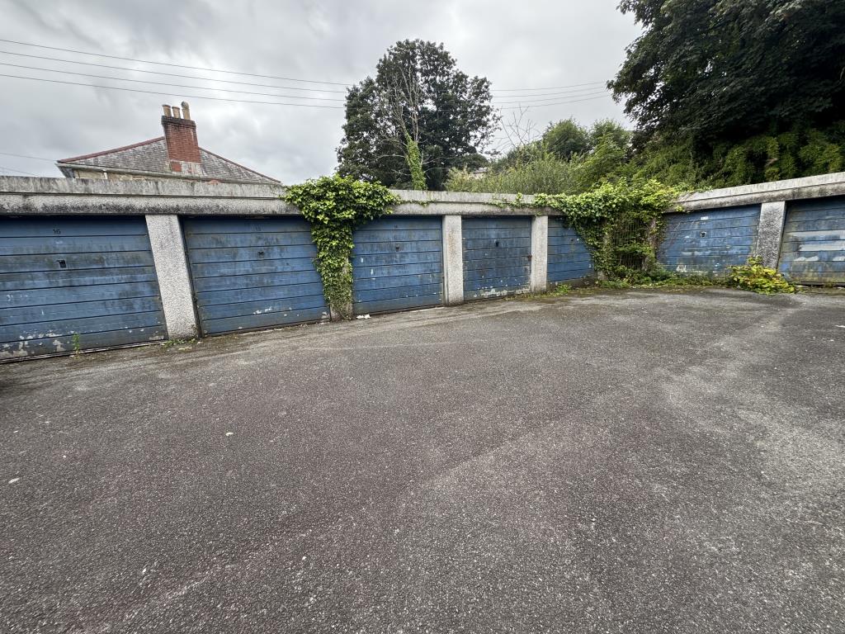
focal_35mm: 14
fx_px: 342
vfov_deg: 85.7
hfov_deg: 102.1
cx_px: 422
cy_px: 317
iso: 40
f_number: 2.2
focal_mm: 2.22
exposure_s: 1/309
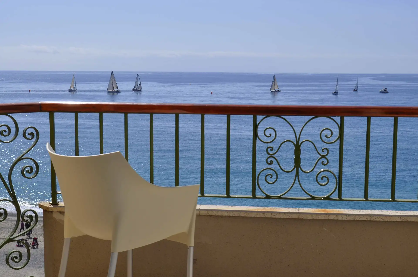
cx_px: 209
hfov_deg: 31.9
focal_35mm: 63
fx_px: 731
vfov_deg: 21.5
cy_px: 138
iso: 200
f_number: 11
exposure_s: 1/640
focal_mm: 42
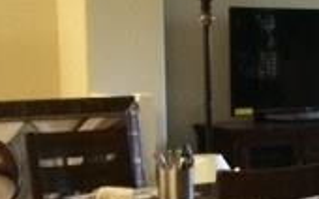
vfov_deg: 11.2
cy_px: 150
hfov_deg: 16.2
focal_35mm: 116
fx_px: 1008
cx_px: 501
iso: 320
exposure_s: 1/17
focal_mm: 4.15
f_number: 2.2
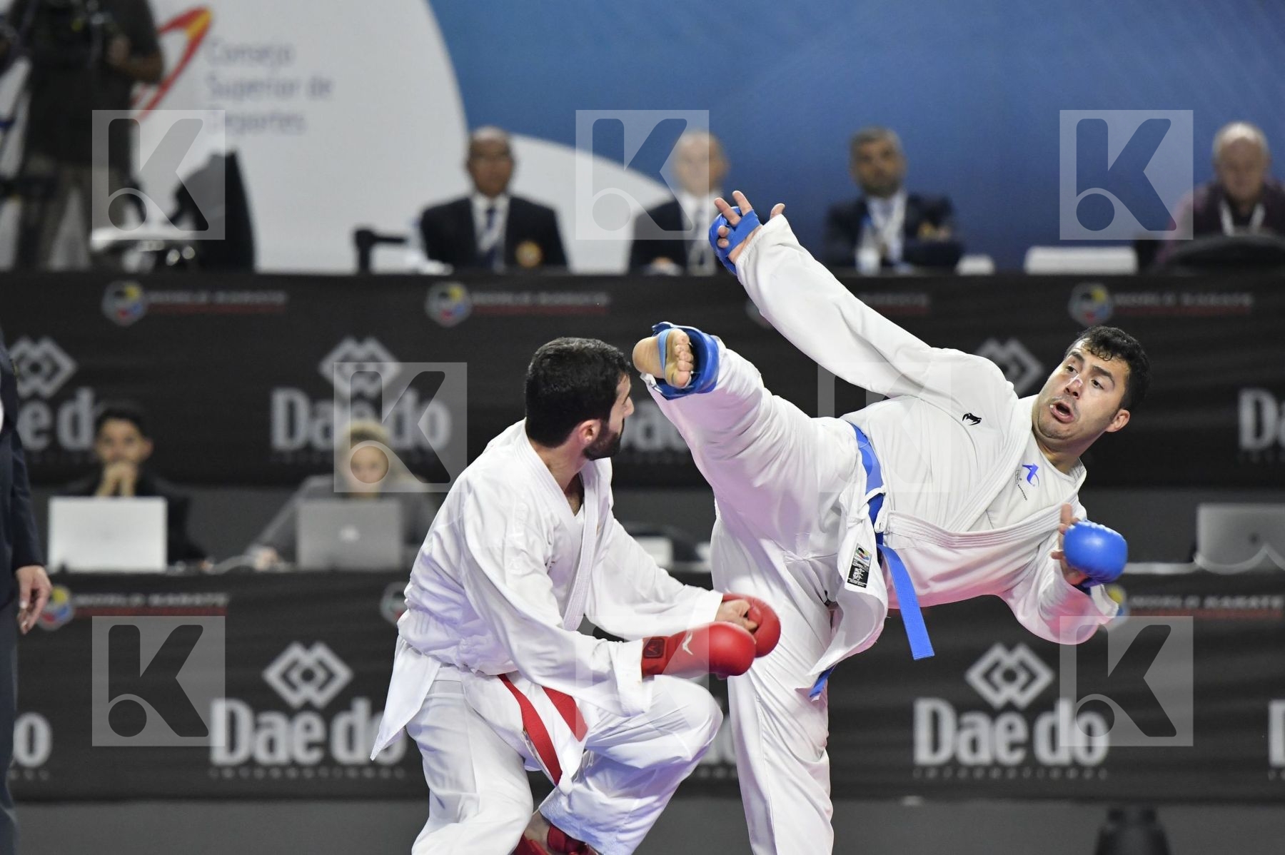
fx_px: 10702
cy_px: 428
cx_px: 642
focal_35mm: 300
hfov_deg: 6.9
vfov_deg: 4.6
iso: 2000
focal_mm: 200
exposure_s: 1/1000
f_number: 2.8
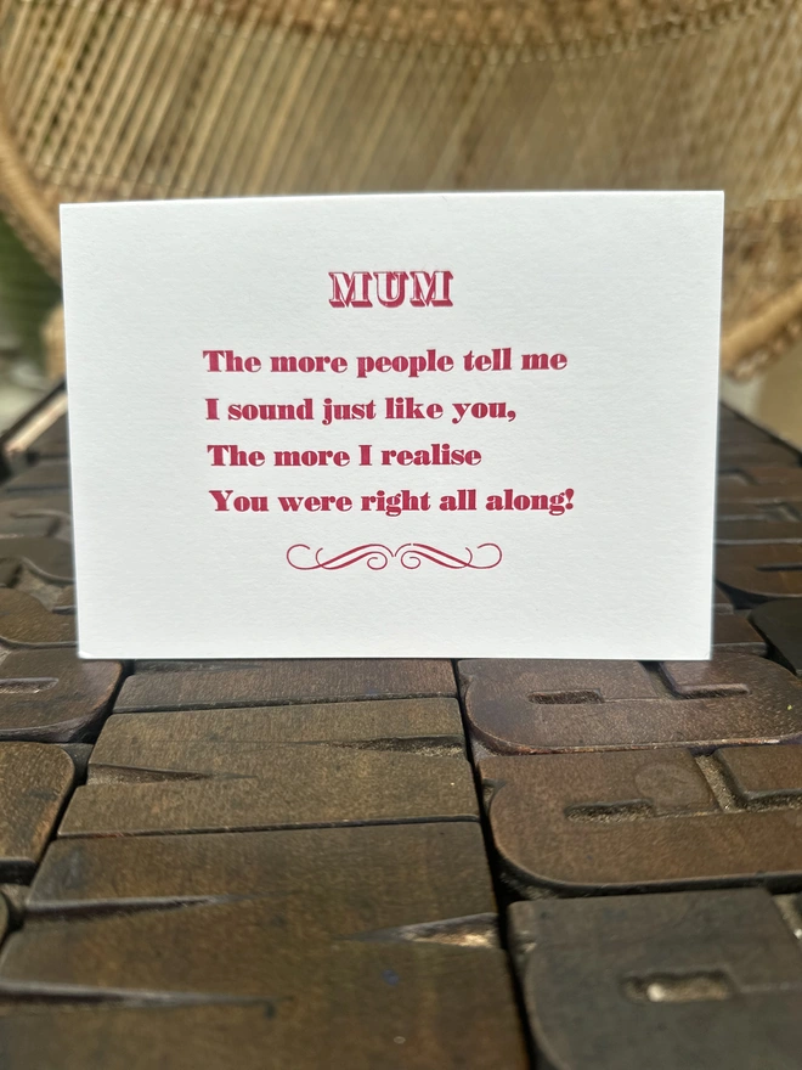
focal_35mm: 24
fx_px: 741
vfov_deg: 71.6
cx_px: 401
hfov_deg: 56.8
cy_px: 535
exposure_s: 1/100
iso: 80
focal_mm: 6.86
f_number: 1.78
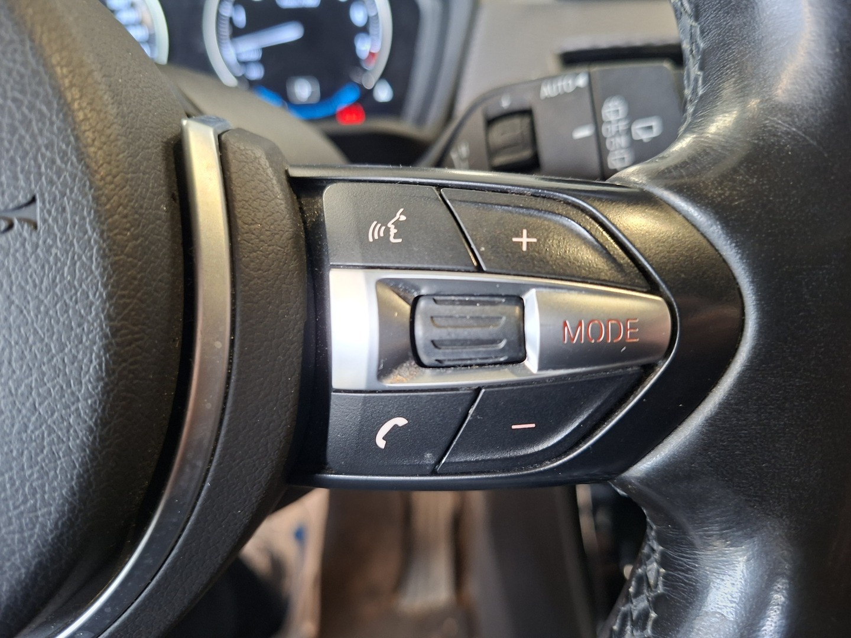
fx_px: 565
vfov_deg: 58.9
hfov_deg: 73.9
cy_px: 319
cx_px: 426
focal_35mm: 23
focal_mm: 5.54
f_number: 1.8
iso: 400
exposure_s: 1/25
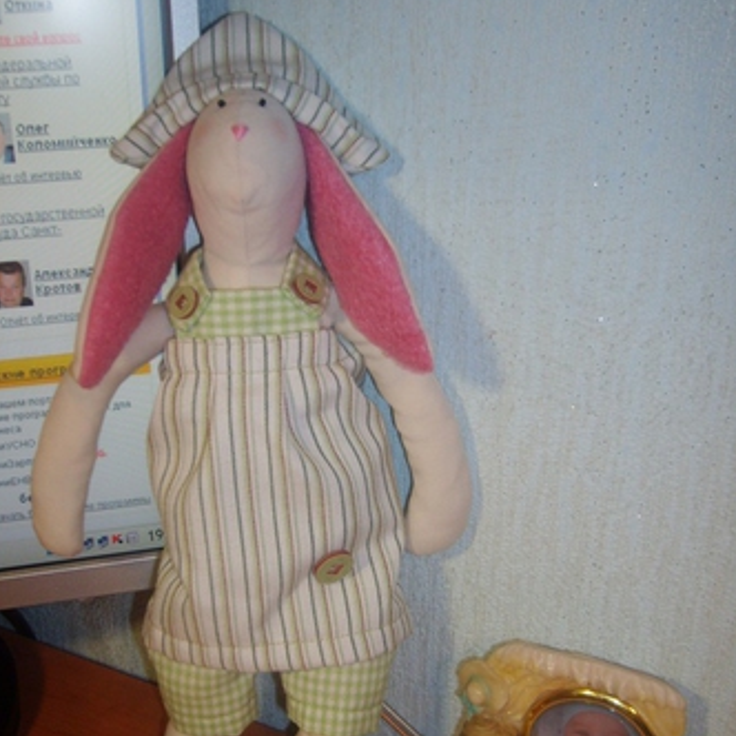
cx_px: 368
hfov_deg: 40.0
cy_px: 446
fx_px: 1010
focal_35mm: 42
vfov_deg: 39.8
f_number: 2.8
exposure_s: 1/45
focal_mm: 5.8
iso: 100
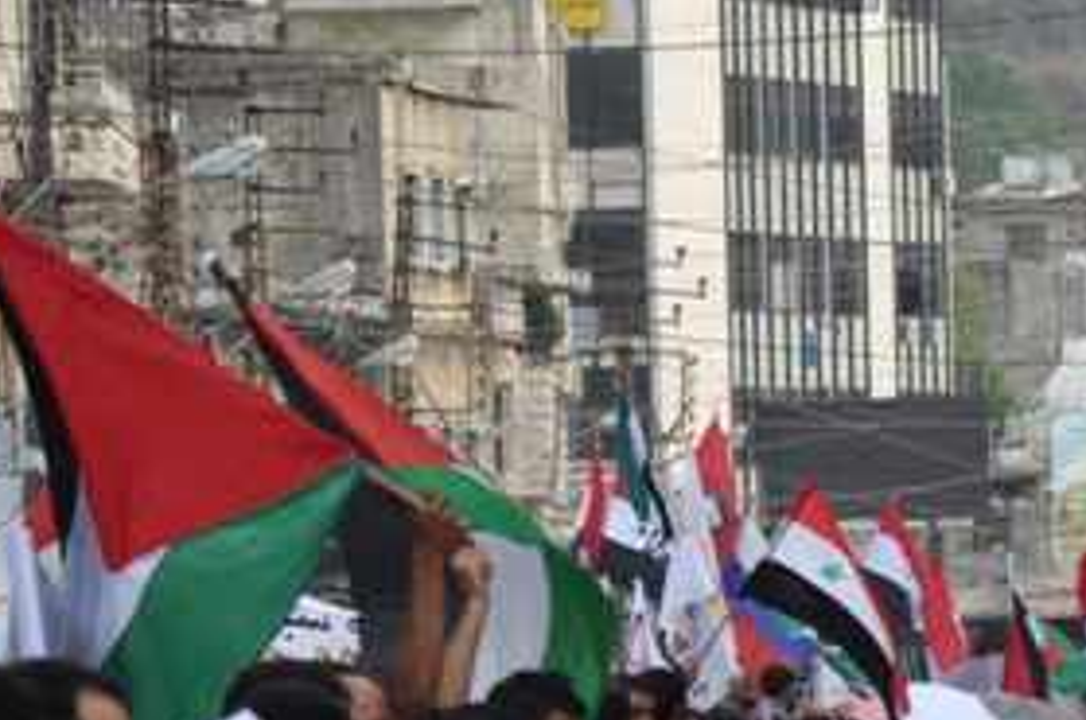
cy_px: 527
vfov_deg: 3.0
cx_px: 1191
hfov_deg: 4.6
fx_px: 13595
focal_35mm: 451
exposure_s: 1/250
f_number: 5.6
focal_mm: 105
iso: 450
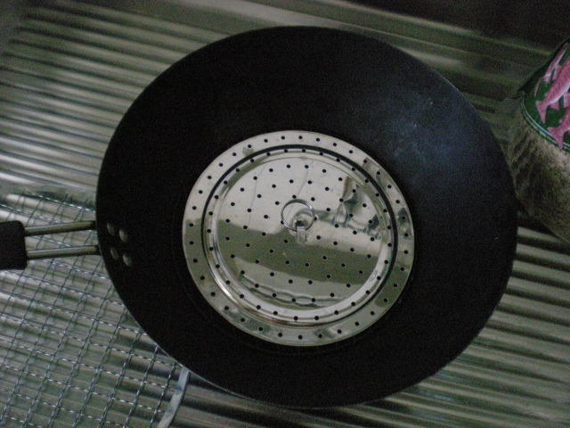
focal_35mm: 38
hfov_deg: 49.0
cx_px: 285
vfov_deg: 37.7
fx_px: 626
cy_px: 214
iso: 1000
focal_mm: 6.3
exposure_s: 1/89
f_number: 3.1
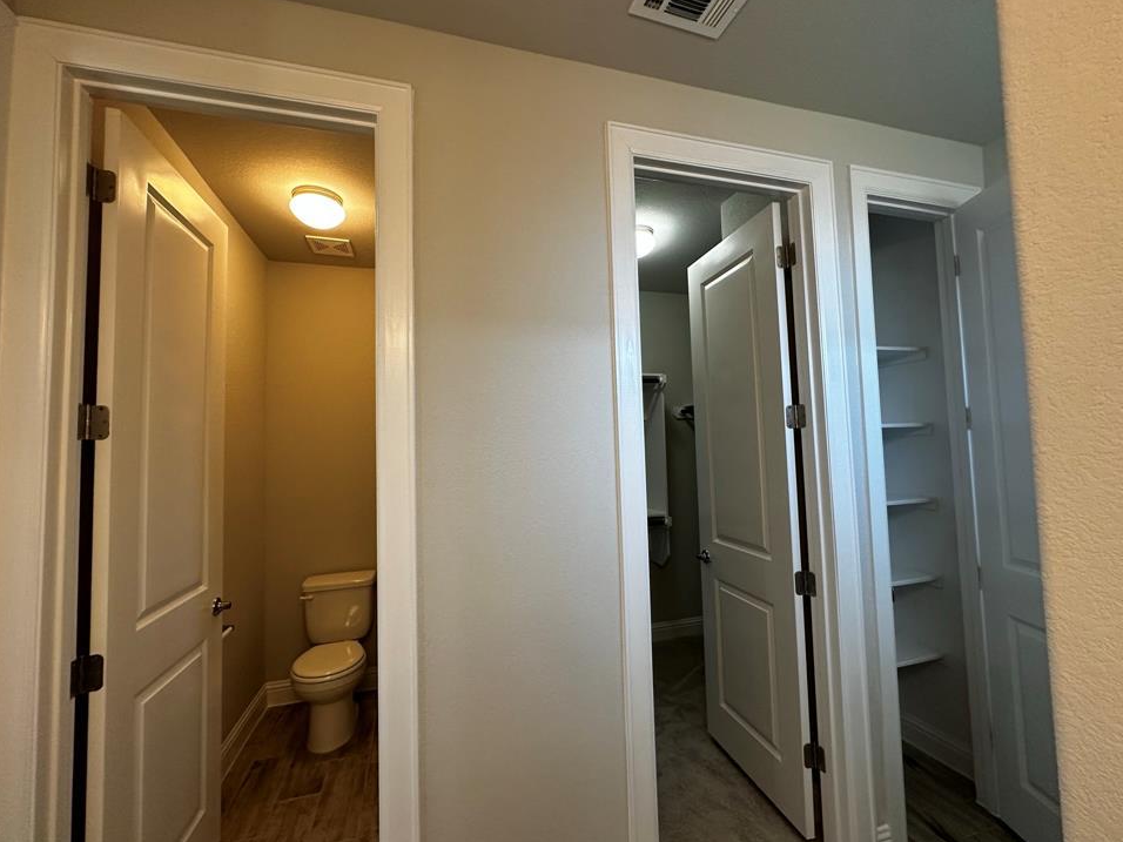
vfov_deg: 81.7
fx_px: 487
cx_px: 559
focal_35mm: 15
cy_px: 422
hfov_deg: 98.2
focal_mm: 2.22
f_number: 2.2
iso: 200
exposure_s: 1/120
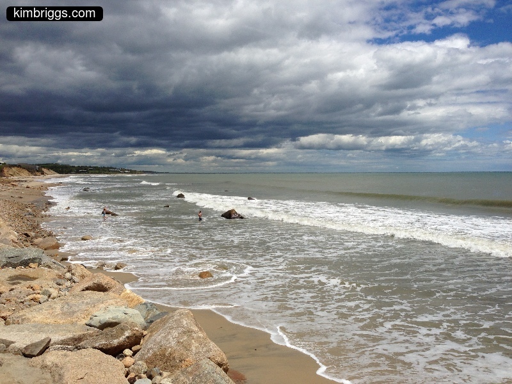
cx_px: 256
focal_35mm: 33
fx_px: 488
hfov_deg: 55.4
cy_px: 192
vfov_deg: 42.9
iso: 50
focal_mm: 4.13
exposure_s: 1/4525
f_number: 2.4
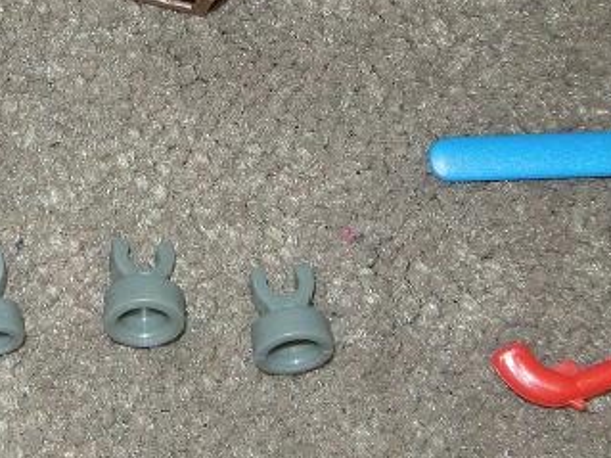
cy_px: 195
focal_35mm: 160
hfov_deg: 12.3
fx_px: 2823
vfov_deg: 9.3
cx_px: 134
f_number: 3.8
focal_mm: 8.8
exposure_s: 1/60
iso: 64
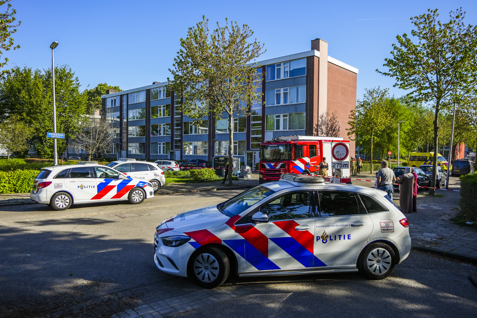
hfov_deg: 73.7
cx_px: 234
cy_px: 159
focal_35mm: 24
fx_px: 318
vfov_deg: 53.1
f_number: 2.8
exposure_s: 1/6400
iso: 400
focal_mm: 23
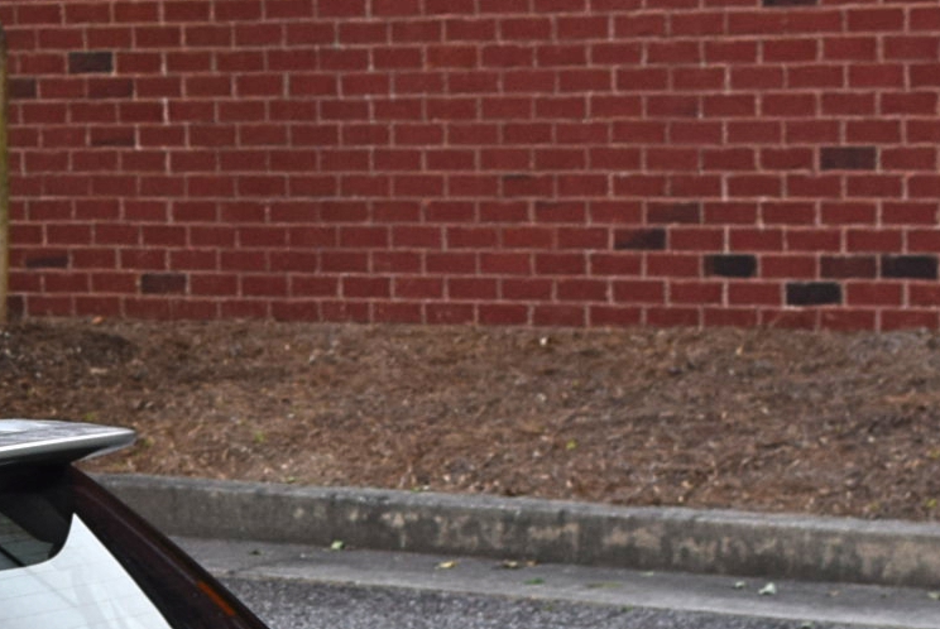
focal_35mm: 211
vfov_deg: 6.4
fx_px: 5516
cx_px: -630
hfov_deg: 9.4
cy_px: 1062
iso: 400
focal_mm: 35
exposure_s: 1/125
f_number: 5.6
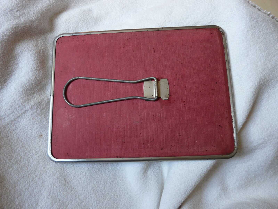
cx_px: 139
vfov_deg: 49.7
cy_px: 104
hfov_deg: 63.4
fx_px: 225
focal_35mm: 28
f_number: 2.8
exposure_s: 1/60
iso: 100
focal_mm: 4.6
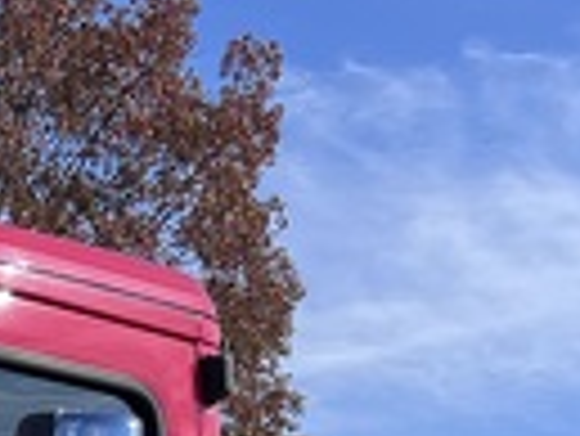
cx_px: -427
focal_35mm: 121
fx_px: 2029
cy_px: 908
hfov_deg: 14.5
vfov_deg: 11.0
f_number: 1.5
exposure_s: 1/3968
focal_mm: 5.7
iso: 50
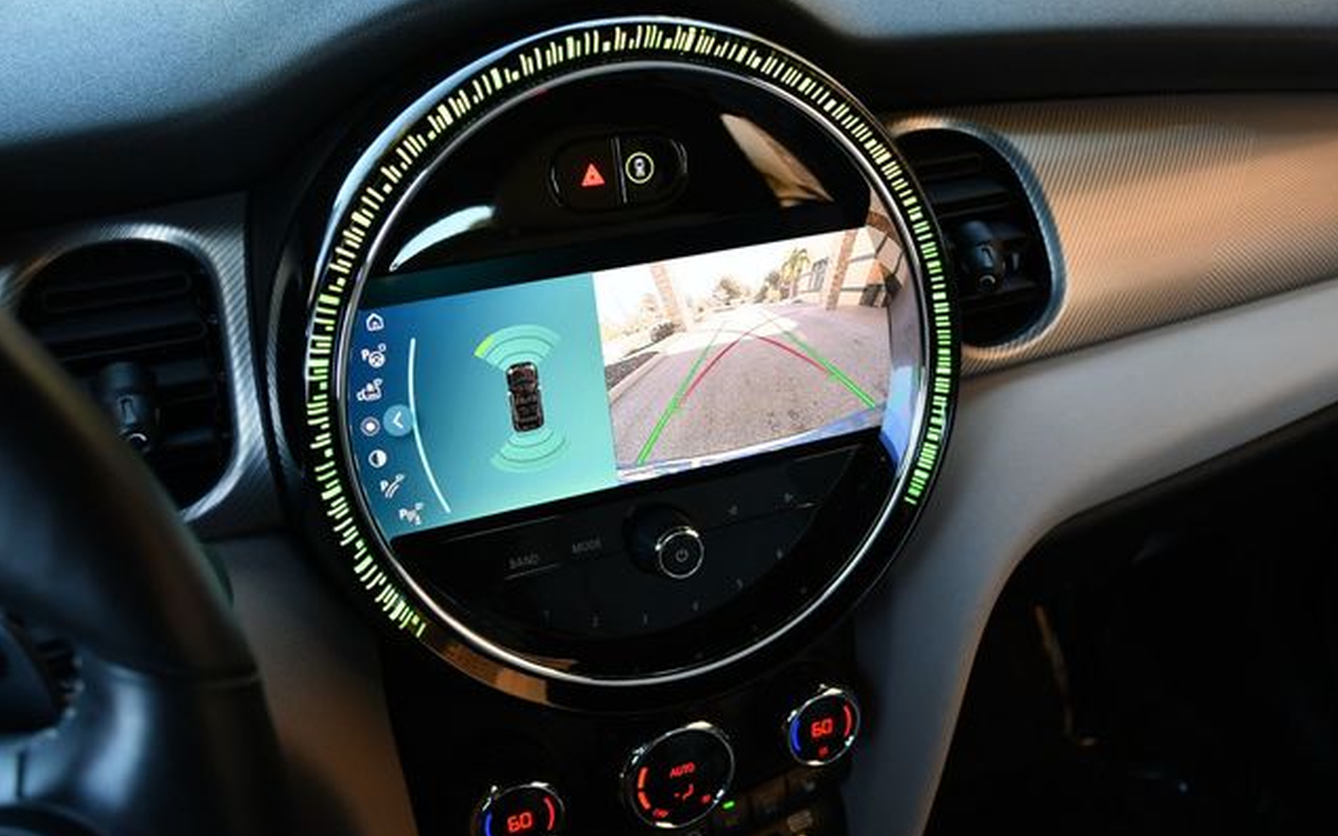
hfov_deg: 52.7
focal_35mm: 37
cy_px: 404
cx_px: 672
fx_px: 1349
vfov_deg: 34.4
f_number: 3.5
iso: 400
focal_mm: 18
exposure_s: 1/250
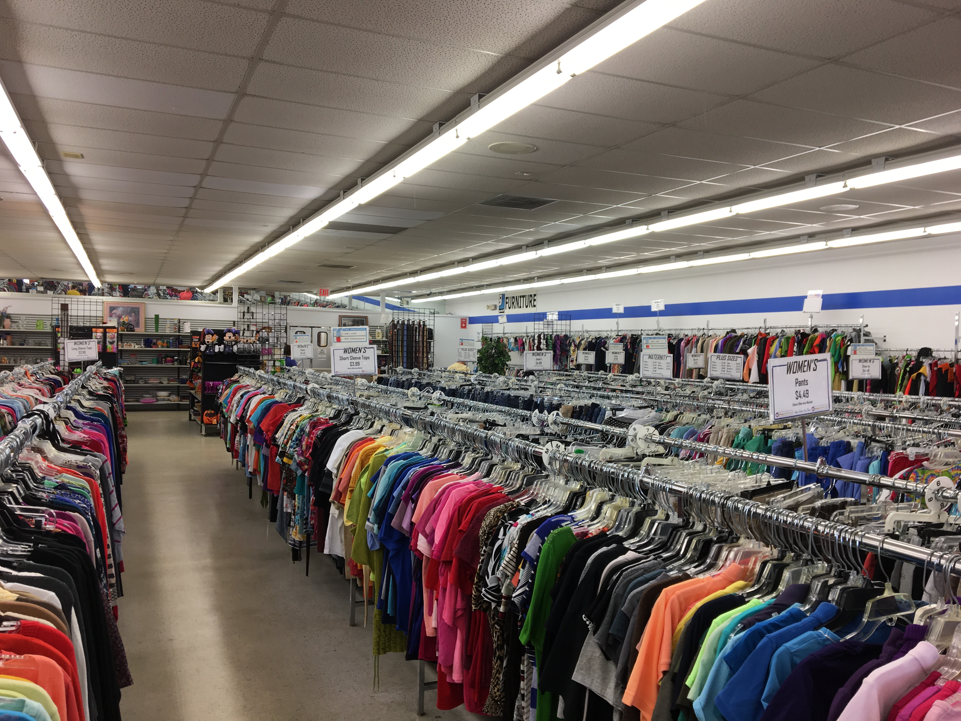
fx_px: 805
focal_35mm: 29
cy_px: 360
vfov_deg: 48.2
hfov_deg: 61.7
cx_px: 480
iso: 25
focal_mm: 4.15
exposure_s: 1/40
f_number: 2.2
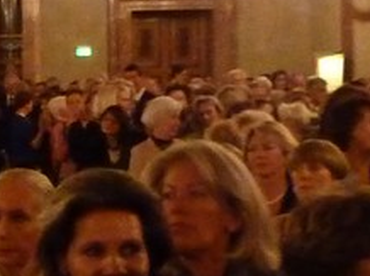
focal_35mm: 141
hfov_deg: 13.3
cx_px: -171
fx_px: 1505
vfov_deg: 10.5
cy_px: 141
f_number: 3.3
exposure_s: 1/15
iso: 800
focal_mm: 4.4
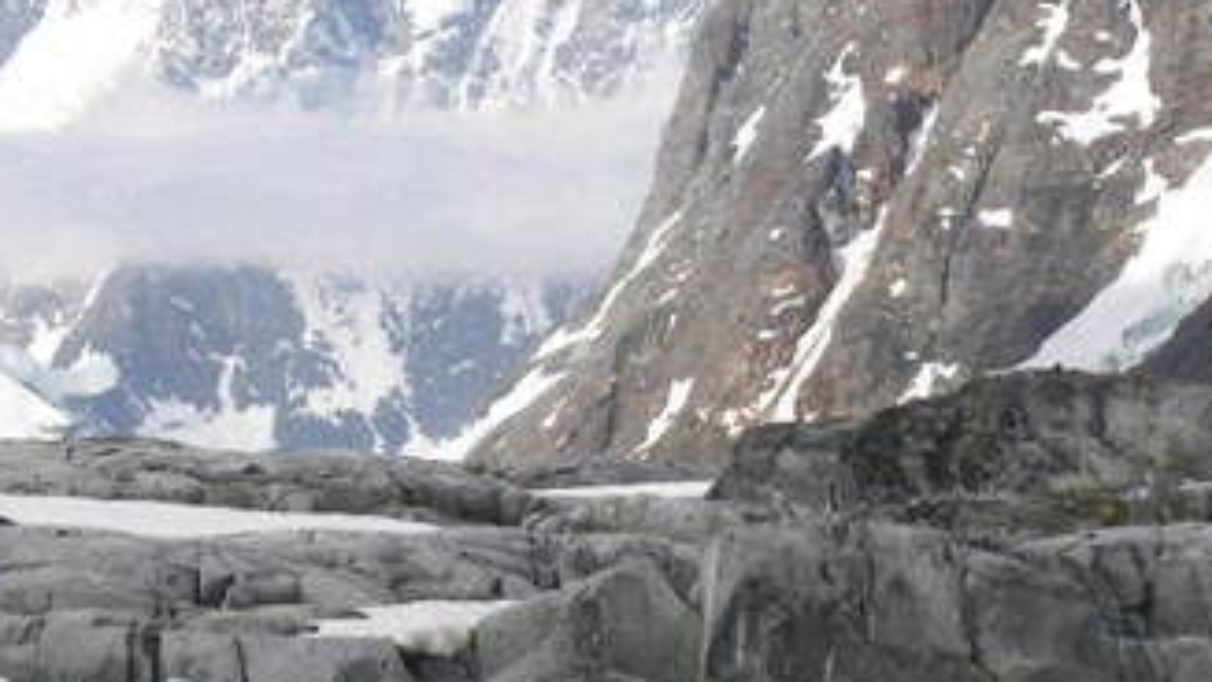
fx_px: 8292
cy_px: 615
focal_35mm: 258
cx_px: 675
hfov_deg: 8.4
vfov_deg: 4.7
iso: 50
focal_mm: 20.1
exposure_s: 1/500
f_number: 4.5
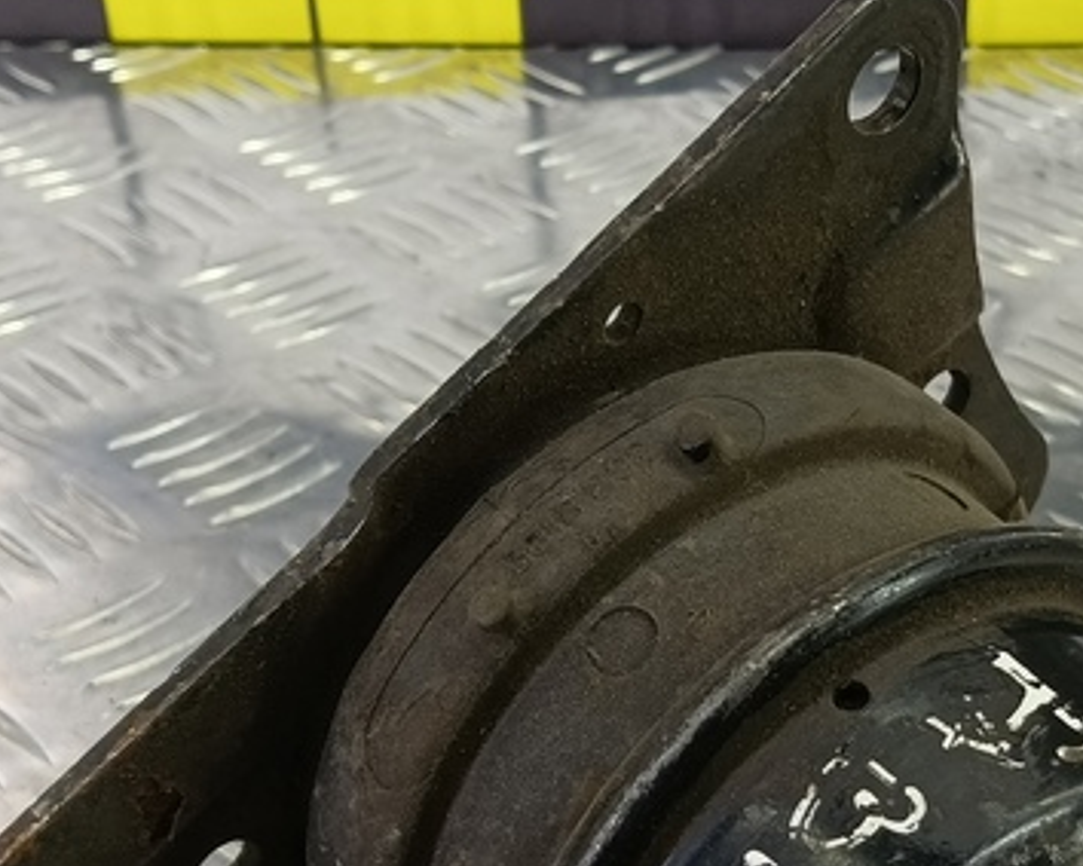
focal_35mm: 65
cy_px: 786
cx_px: 765
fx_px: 2083
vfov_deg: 22.9
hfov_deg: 28.8
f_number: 1.6
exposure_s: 1/50
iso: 133
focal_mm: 4.11
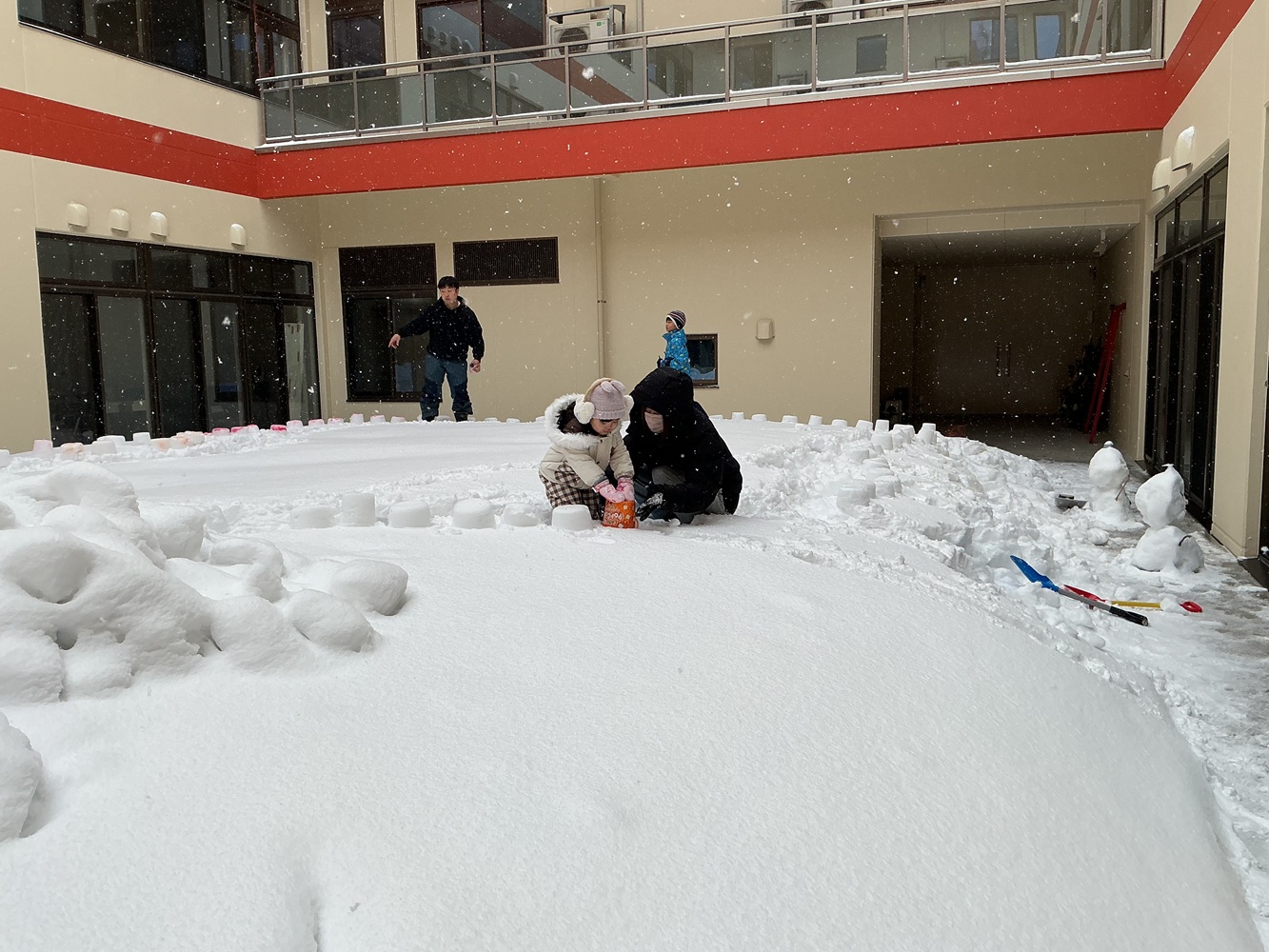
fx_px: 1063
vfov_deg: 48.2
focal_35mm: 29
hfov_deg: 61.7
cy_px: 476
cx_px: 634
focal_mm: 3
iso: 25
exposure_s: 1/1121
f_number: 1.8
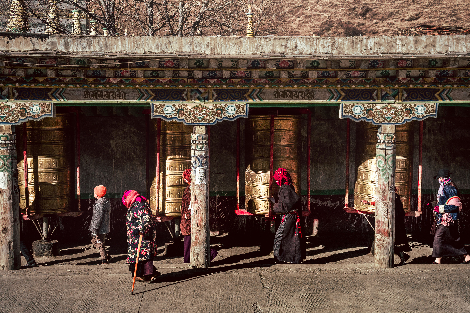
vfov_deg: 19.5
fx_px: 914
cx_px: 235
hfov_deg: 28.8
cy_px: 156
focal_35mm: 70
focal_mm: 70
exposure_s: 1/3200
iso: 250
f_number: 5.6
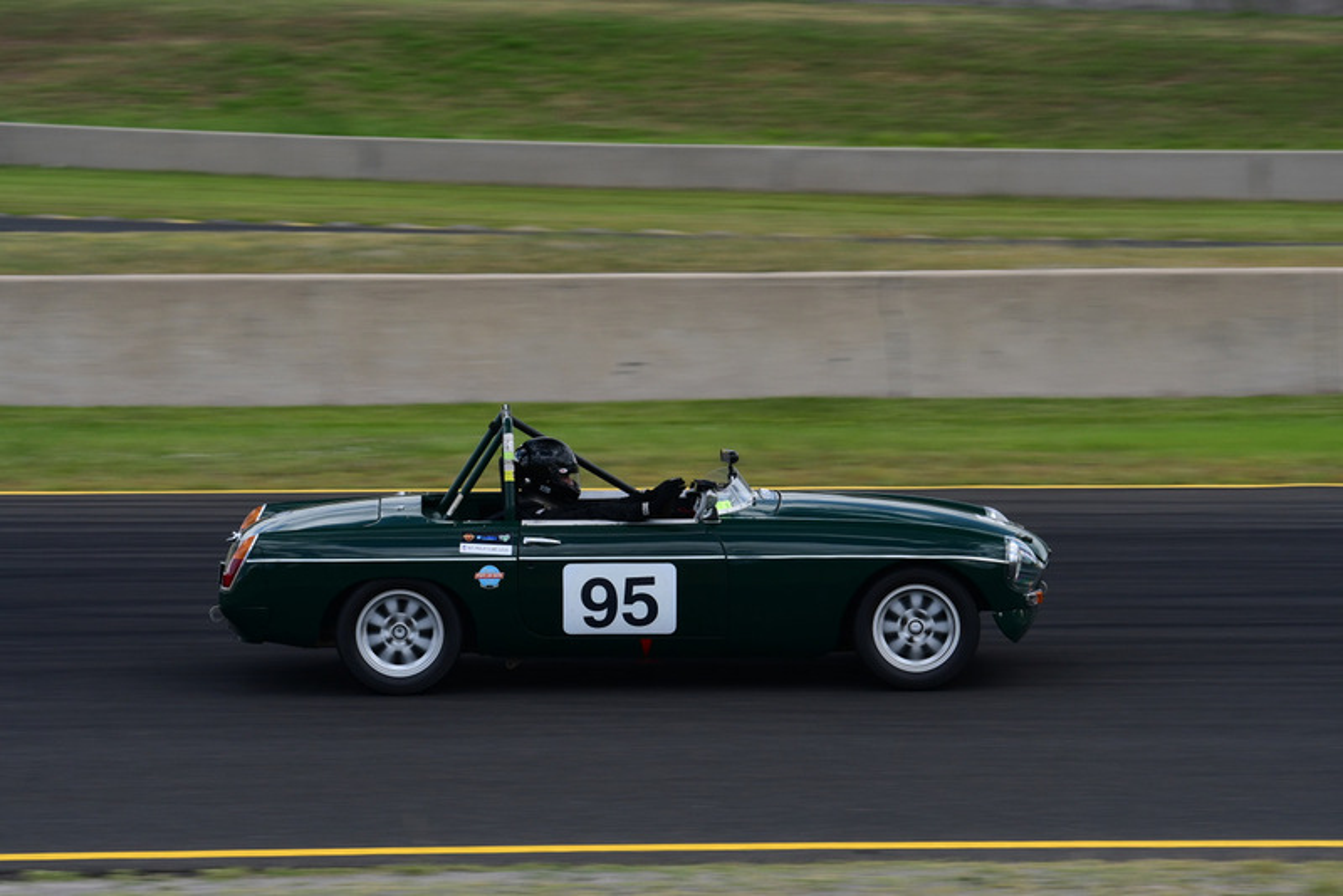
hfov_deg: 11.2
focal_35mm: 183
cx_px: 672
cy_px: 448
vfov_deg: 7.5
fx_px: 6829
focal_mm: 122
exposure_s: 1/250
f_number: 11
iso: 320
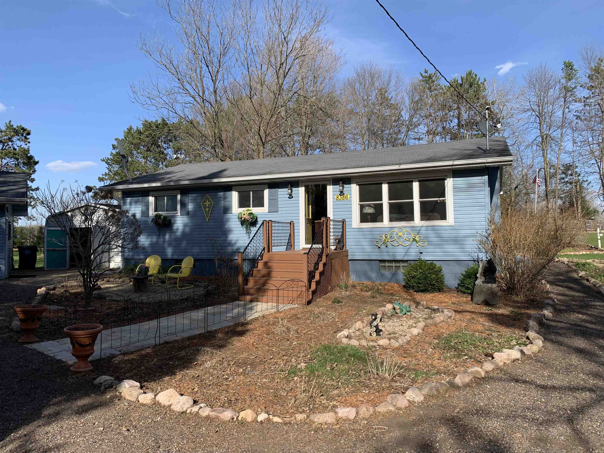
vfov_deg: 53.1
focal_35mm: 26
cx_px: 302
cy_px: 226
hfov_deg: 67.3
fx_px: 454
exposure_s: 1/1718
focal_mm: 4.25
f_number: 1.8
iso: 25
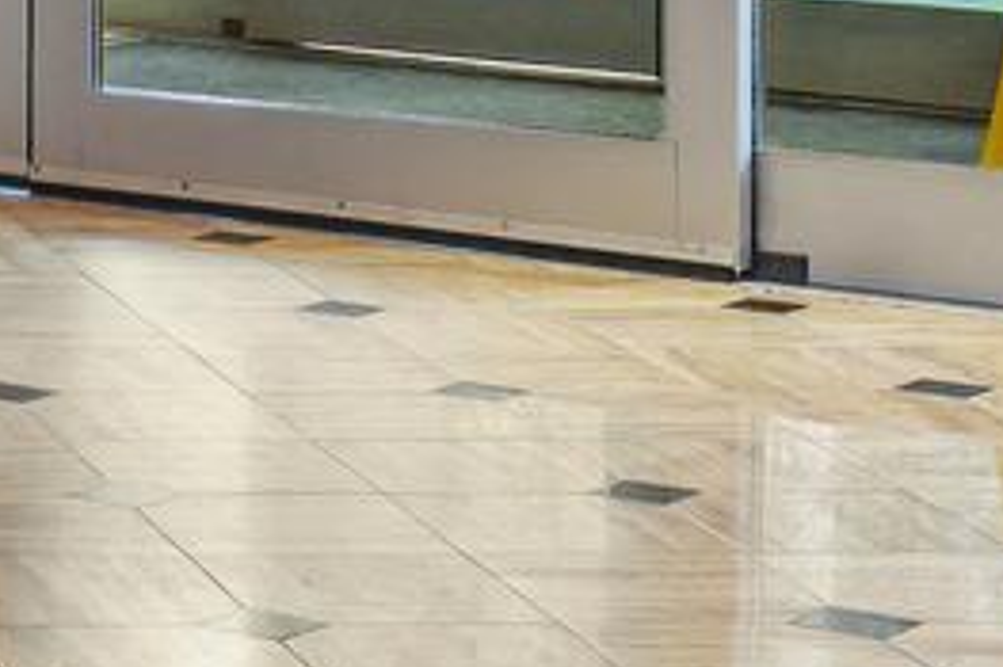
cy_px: -429
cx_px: -896
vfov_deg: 8.7
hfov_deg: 12.2
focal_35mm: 152
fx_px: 4229
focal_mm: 13
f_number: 7.1
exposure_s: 3.2
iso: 100
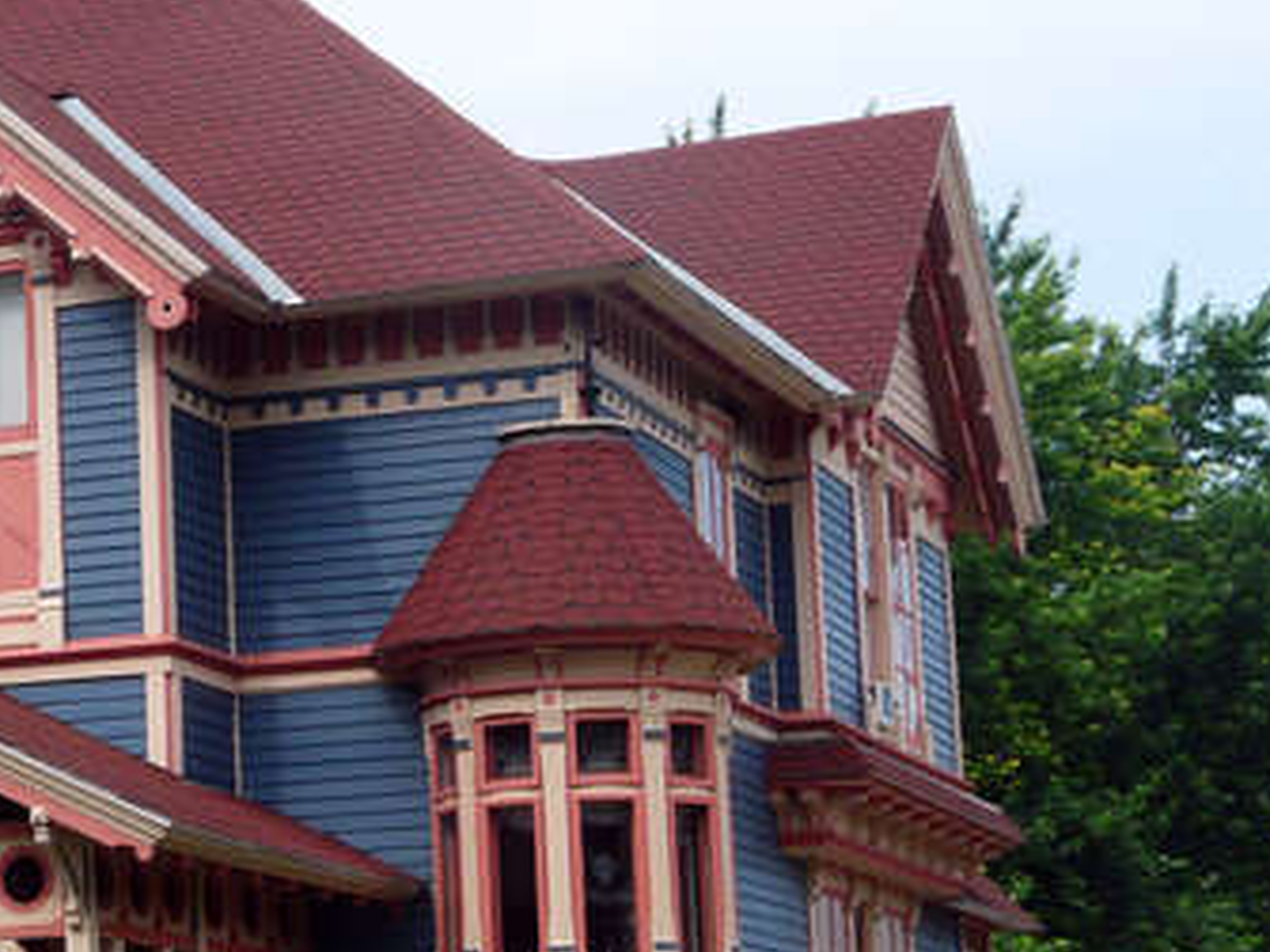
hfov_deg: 16.3
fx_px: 4291
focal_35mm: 117
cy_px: 649
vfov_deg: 12.6
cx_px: -163
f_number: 5.6
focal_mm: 8.1
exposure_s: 1/250
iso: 100
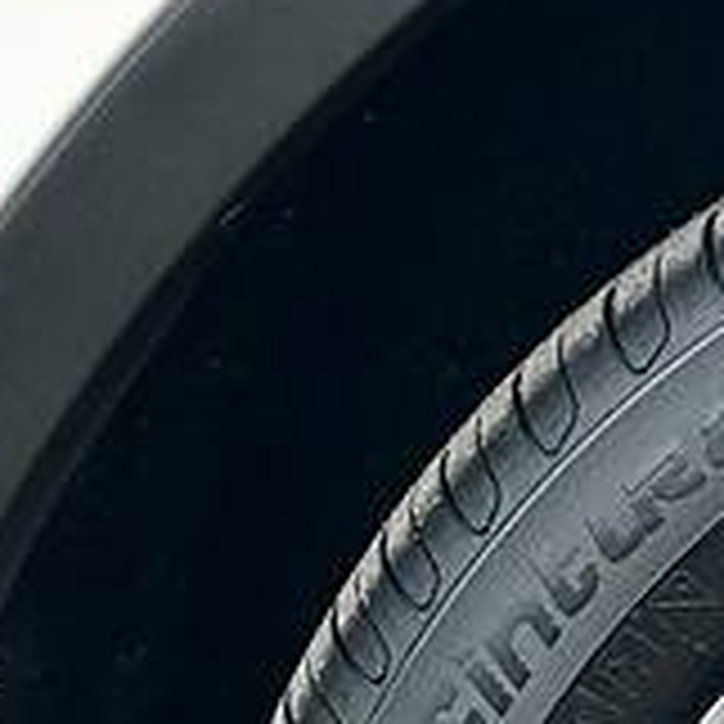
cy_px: 1147
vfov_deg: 6.9
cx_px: 1515
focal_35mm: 250
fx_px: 5916
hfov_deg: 6.7
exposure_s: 1/90
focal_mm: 6.6
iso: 40
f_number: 2.8
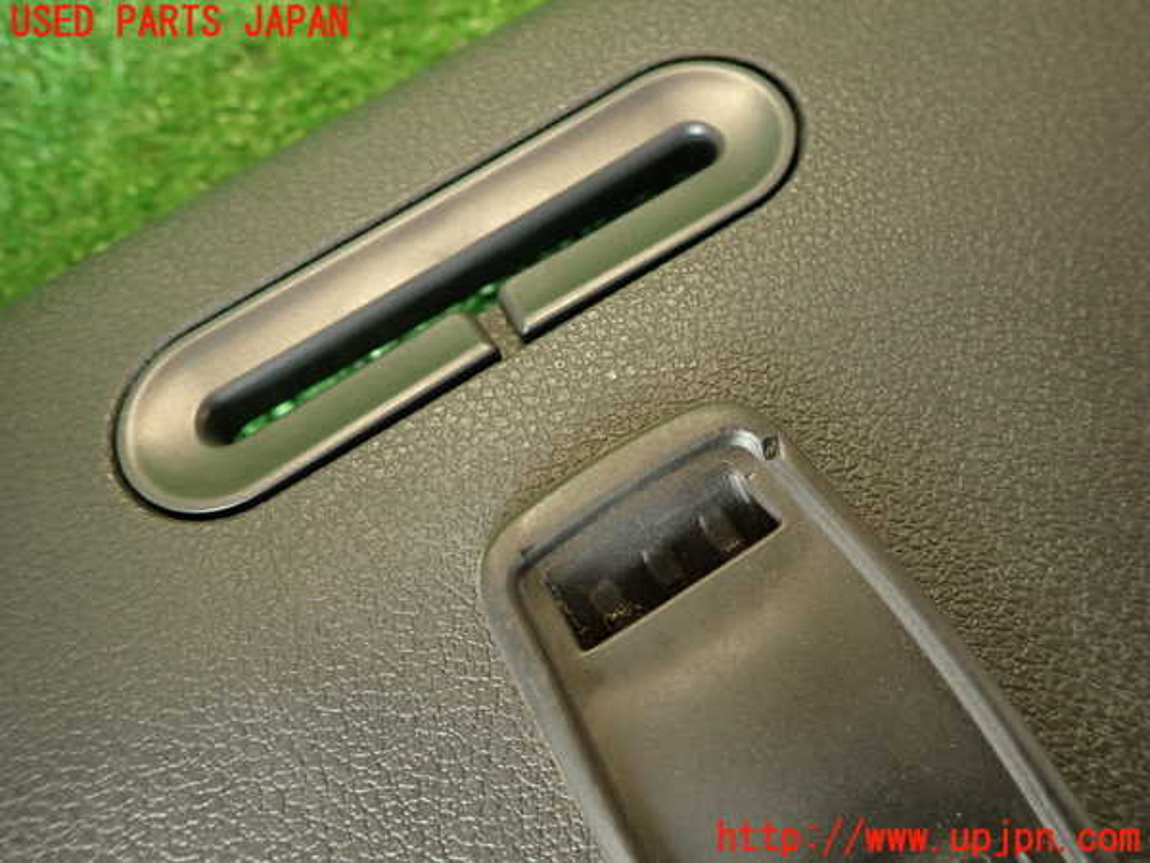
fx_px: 831
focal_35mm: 25
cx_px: 575
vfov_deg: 54.9
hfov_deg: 69.4
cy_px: 432
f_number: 2
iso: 320
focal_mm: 4.5
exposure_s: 1/30
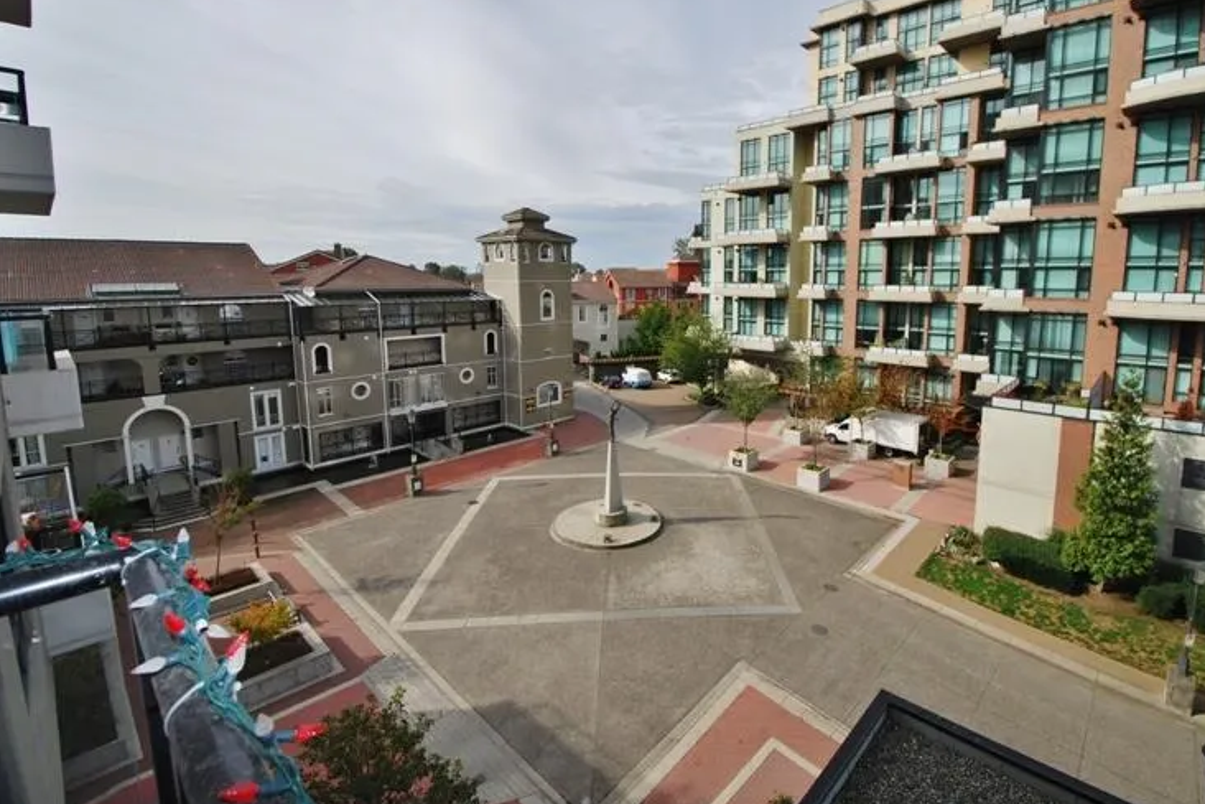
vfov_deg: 73.7
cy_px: 395
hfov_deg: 96.7
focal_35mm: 16
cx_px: 616
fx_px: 536
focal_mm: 10
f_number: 8
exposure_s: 1/200
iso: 100
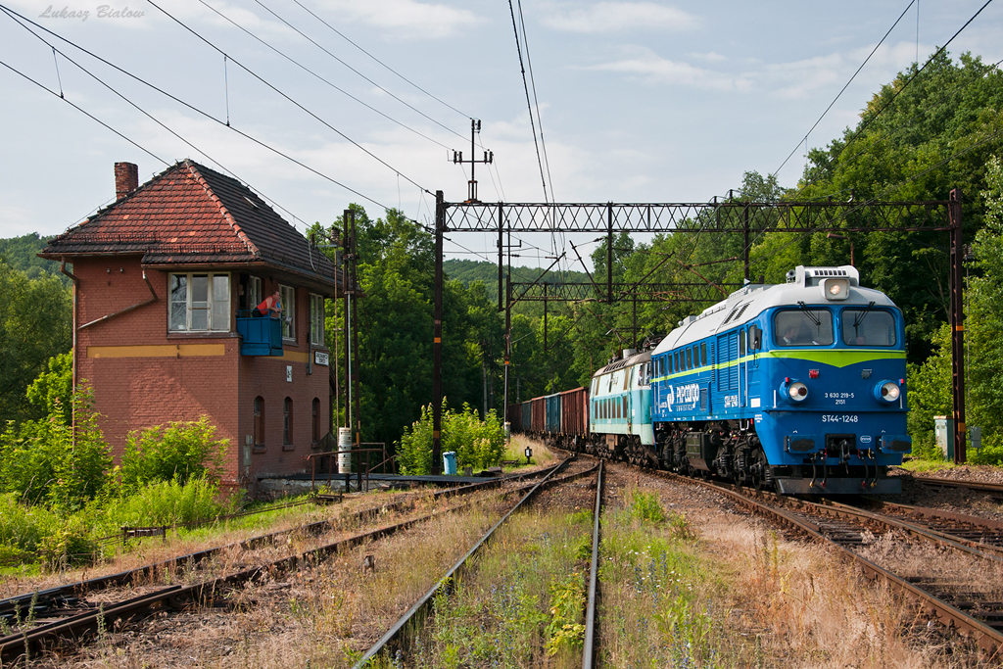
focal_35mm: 51
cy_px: 334
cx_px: 502
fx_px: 1421
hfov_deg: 38.9
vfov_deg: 26.5
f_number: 7.1
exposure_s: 1/200
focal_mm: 34
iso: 200
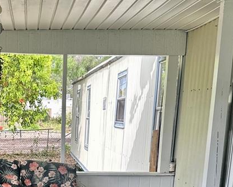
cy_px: 227
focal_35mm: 67
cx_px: 47
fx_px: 462
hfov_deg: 27.7
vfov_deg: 21.2
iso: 80
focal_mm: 6.86
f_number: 1.78
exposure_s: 1/393
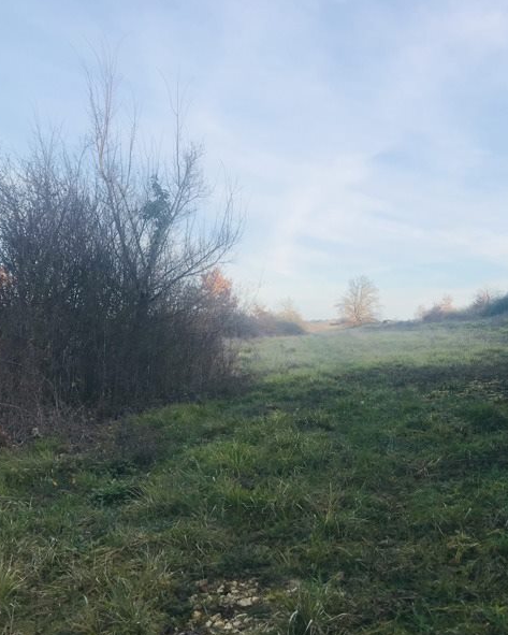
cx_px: 396
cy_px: 318
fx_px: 695
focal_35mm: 37
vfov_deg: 49.1
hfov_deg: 38.8
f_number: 1.8
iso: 20
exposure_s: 1/704
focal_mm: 3.99
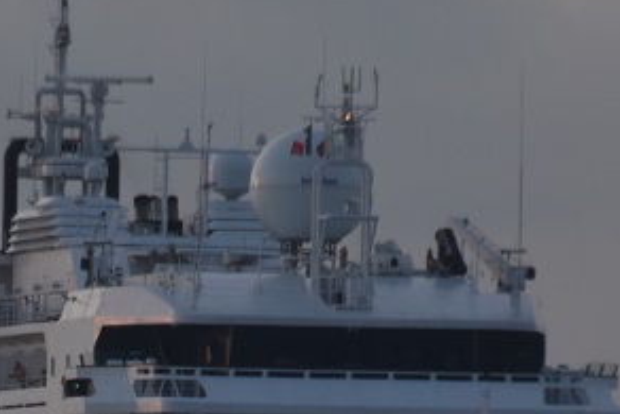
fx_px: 19901
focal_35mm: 1155
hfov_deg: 1.8
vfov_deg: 1.2
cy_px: 408
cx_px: 25
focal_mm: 220
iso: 400
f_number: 6.3
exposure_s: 1/400
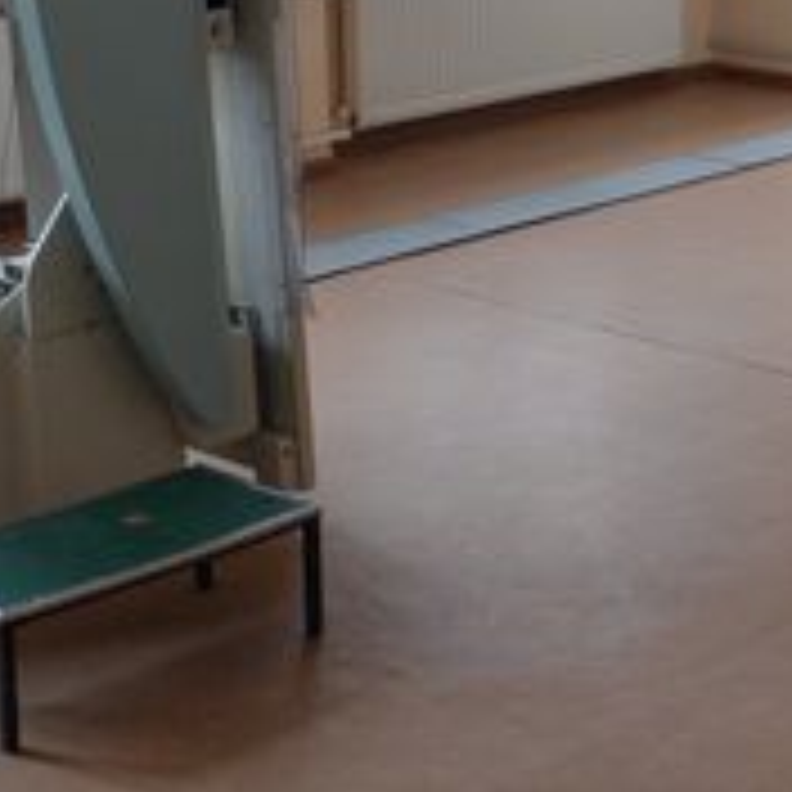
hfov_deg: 18.9
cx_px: 898
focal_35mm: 88
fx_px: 2278
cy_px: 54
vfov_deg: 19.3
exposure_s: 1/80
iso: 400
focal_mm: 18
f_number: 4.5
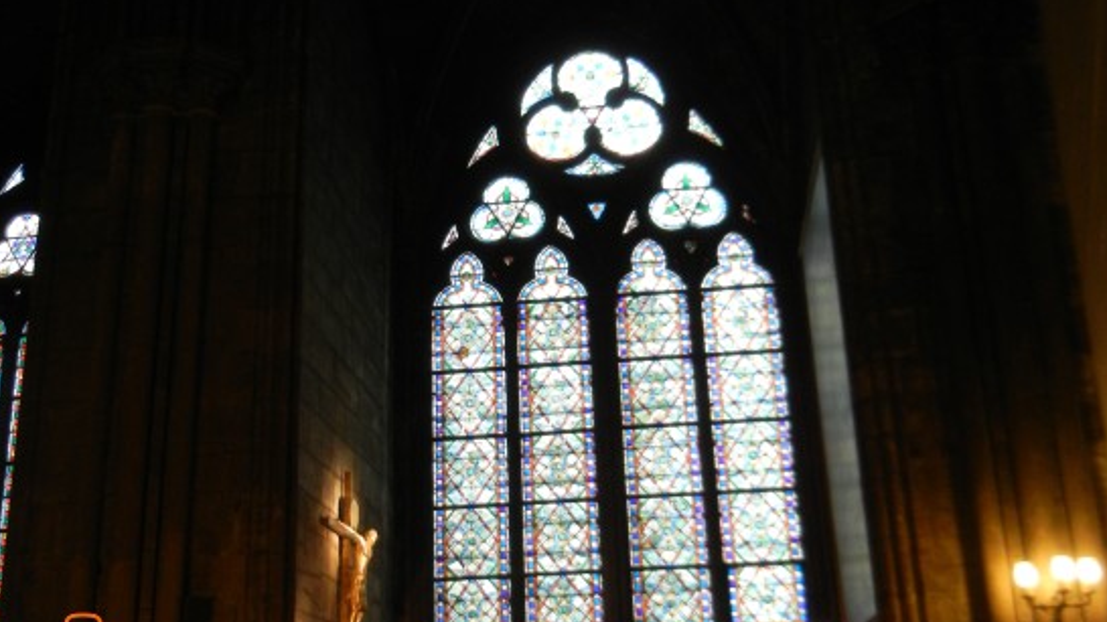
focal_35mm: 46
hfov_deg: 44.6
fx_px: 1350
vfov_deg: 26.0
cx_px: 545
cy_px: 312
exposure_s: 1/23.1
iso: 400
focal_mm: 5.4
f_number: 3.5
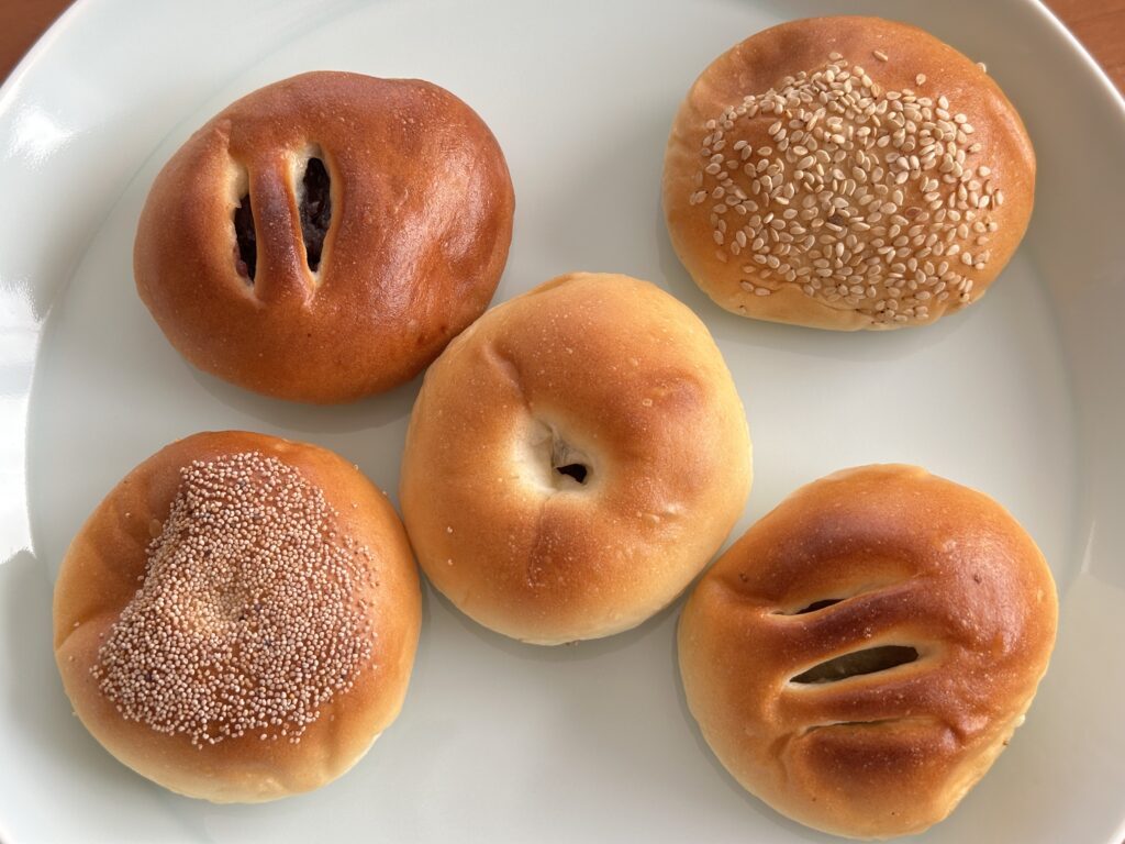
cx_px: 562
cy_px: 422
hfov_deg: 39.7
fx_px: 1560
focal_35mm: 48
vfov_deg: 30.3
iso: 80
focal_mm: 6.86
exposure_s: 1/72
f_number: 1.78
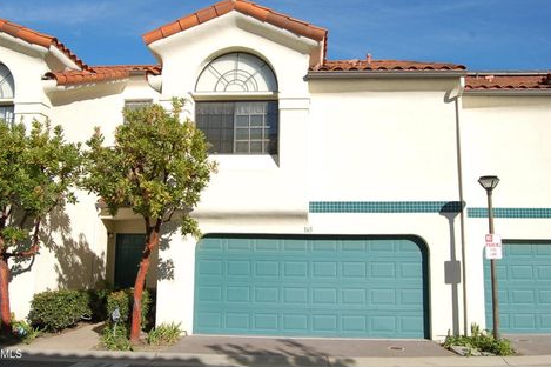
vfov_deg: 41.1
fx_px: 489
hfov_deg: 58.8
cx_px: 277
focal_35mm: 32
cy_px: 176
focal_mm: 20
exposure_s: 1/500
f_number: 11
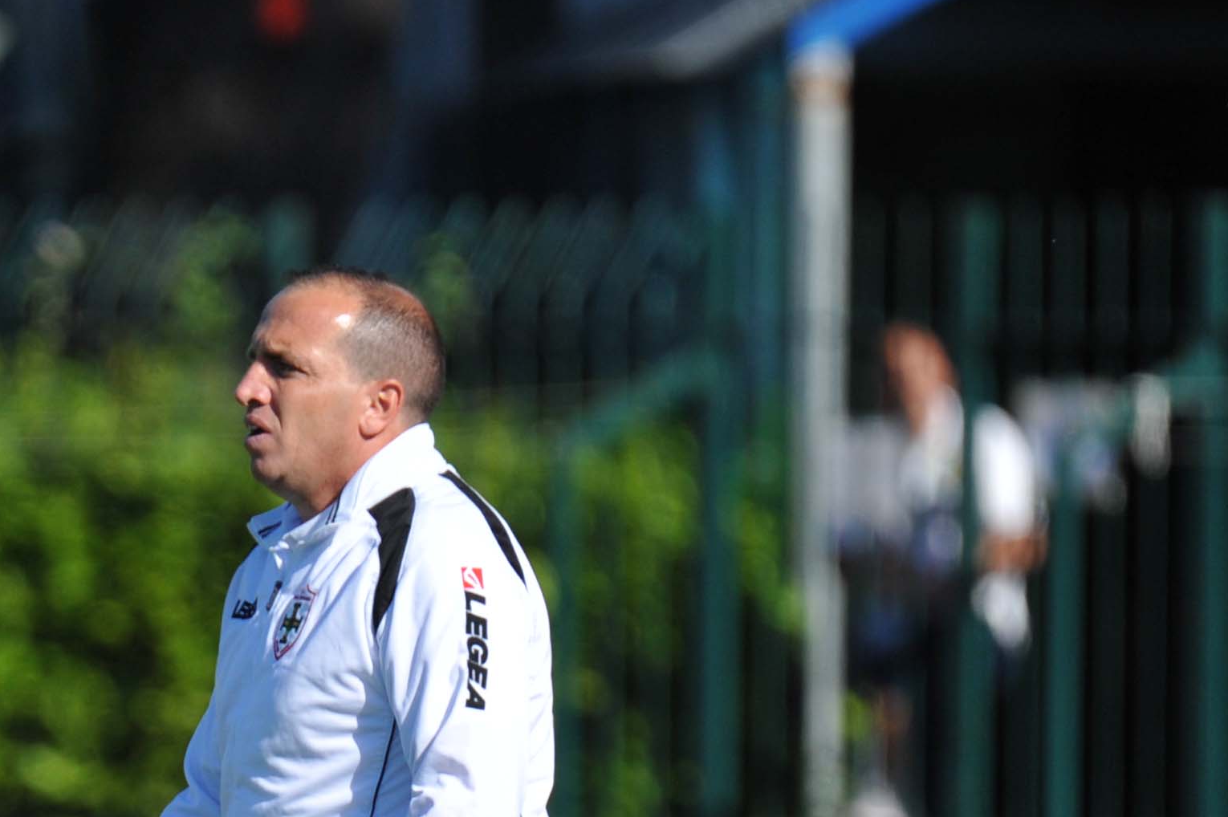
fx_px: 52154
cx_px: 126
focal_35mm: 1530
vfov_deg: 0.9
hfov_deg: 1.3
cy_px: 747
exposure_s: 1/2500
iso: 720
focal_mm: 550
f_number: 6.3
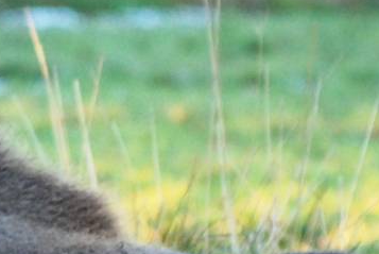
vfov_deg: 0.9
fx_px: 17013
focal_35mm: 1614
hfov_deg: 1.3
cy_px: 172
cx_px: -16
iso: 1000
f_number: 5.3
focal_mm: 240
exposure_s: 1/100
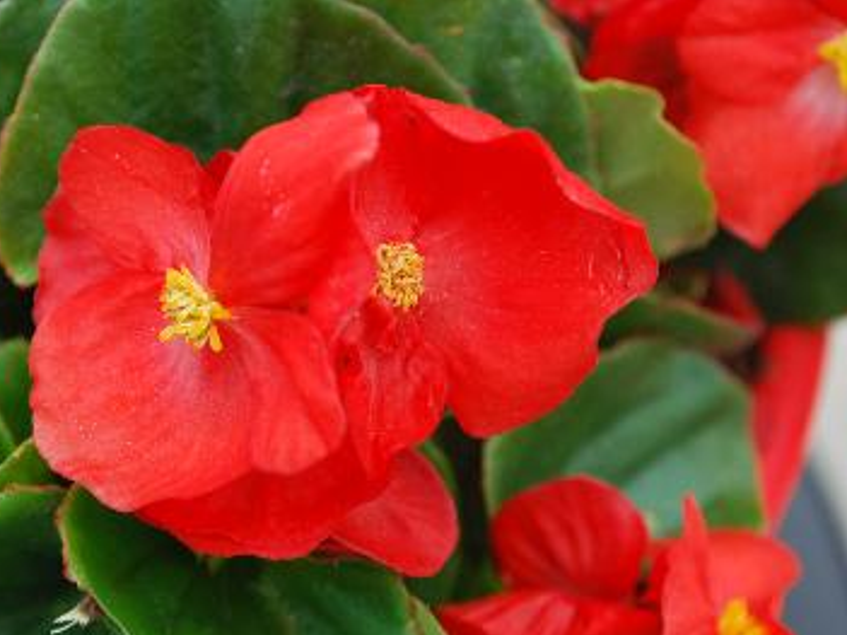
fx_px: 2215
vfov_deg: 16.3
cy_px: 321
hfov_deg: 21.6
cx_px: 367
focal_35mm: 91
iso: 200
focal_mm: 55
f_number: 8
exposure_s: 1/60
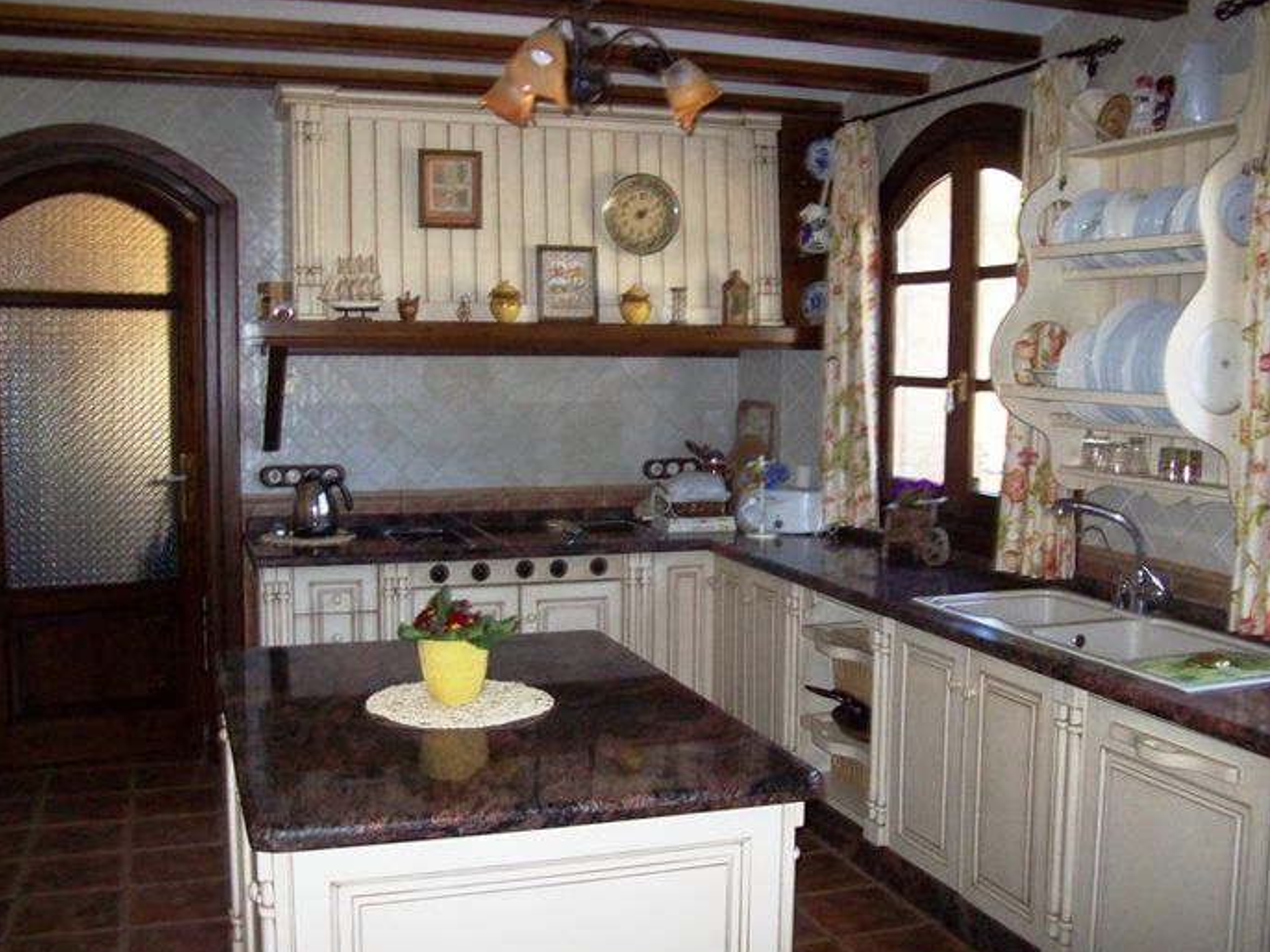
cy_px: 485
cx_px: 621
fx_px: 1357
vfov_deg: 38.6
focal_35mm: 37
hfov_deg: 50.2
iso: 200
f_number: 2.7
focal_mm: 6
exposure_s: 1/64
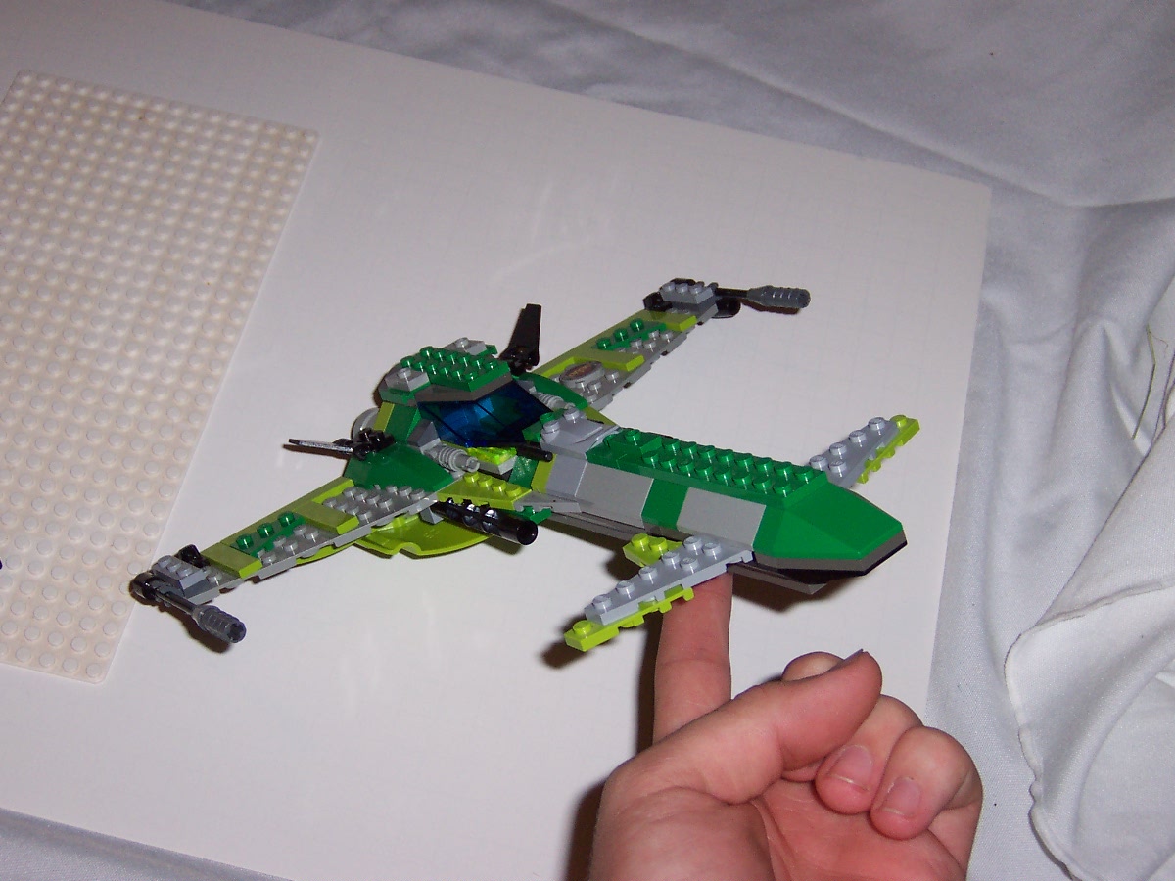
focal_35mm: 67
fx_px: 2274
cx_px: 588
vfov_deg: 21.9
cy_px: 440
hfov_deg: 29.0
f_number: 3.4
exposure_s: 1/60
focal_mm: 10.4
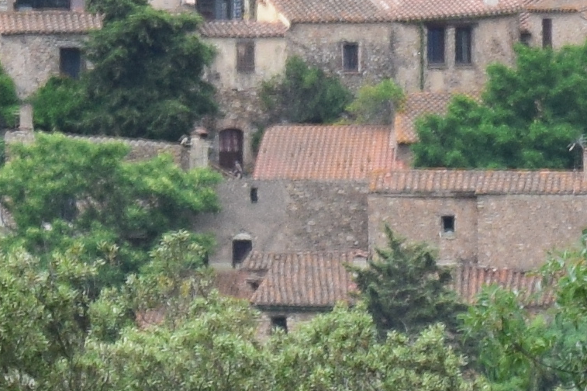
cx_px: -632
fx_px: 16476
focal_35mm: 1011
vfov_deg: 1.4
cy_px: 194
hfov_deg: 2.0
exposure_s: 1/200
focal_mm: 85
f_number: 10
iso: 400
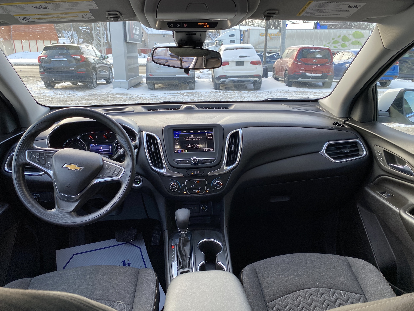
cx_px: 207
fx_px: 311
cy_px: 156
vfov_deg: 53.1
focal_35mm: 26
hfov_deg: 67.3
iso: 64
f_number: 1.8
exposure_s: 1/120
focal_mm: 4.25
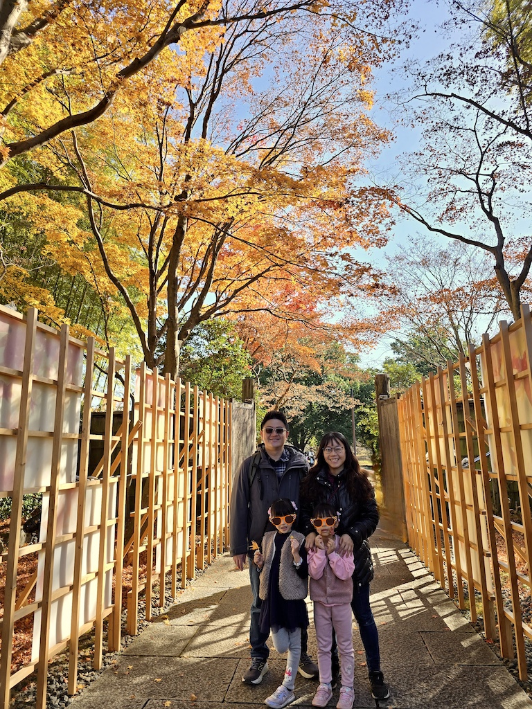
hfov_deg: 58.9
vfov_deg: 73.9
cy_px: 354
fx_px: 471
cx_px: 266
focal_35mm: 23
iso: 12
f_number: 1.7
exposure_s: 1/357
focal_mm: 6.3
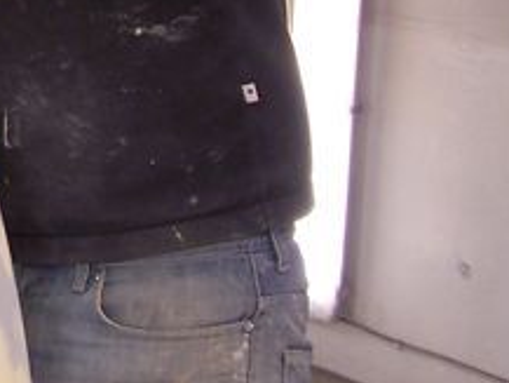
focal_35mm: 112
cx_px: -138
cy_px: -61
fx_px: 1648
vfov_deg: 12.9
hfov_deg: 16.6
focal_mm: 6.3
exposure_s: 1/30
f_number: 2.8
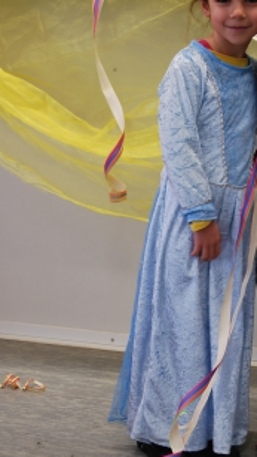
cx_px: 213
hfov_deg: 11.4
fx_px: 1282
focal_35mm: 106
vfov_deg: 20.2
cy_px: 258
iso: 280
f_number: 5.3
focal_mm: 46
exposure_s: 1/30
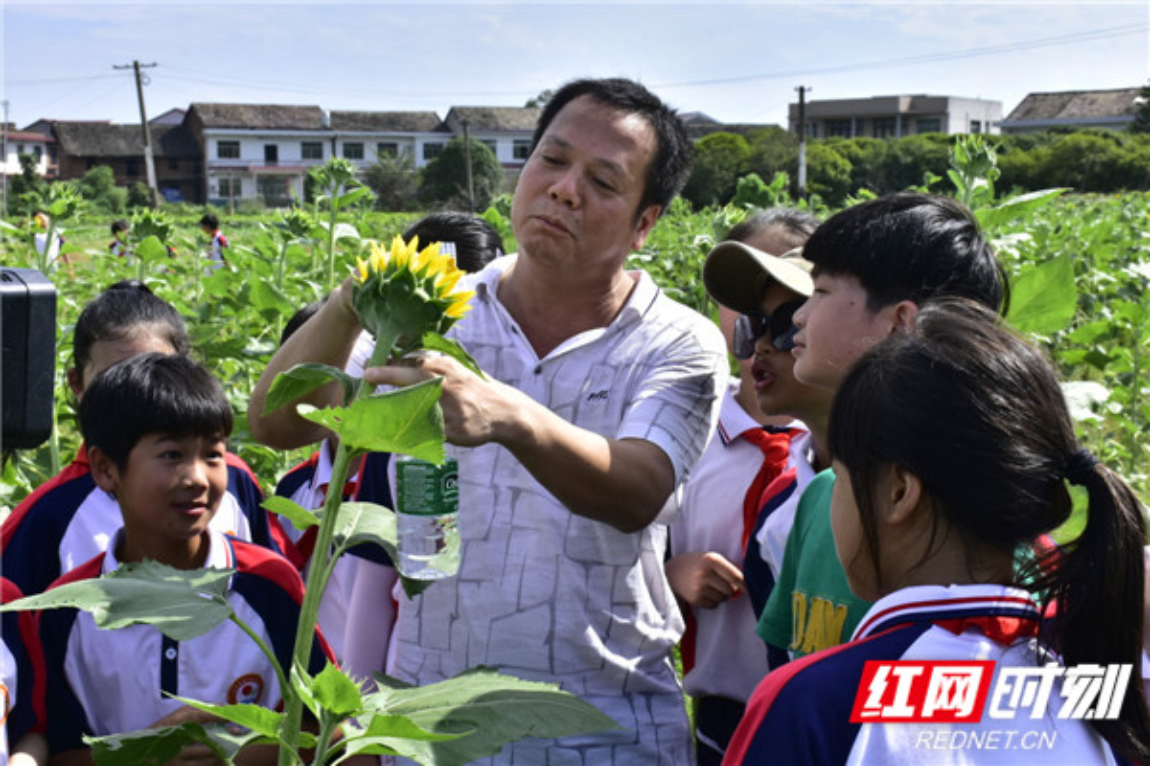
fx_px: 1821
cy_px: 383
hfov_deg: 35.1
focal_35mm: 57
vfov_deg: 23.8
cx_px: 575
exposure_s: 1/250
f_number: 11
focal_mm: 38
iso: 200
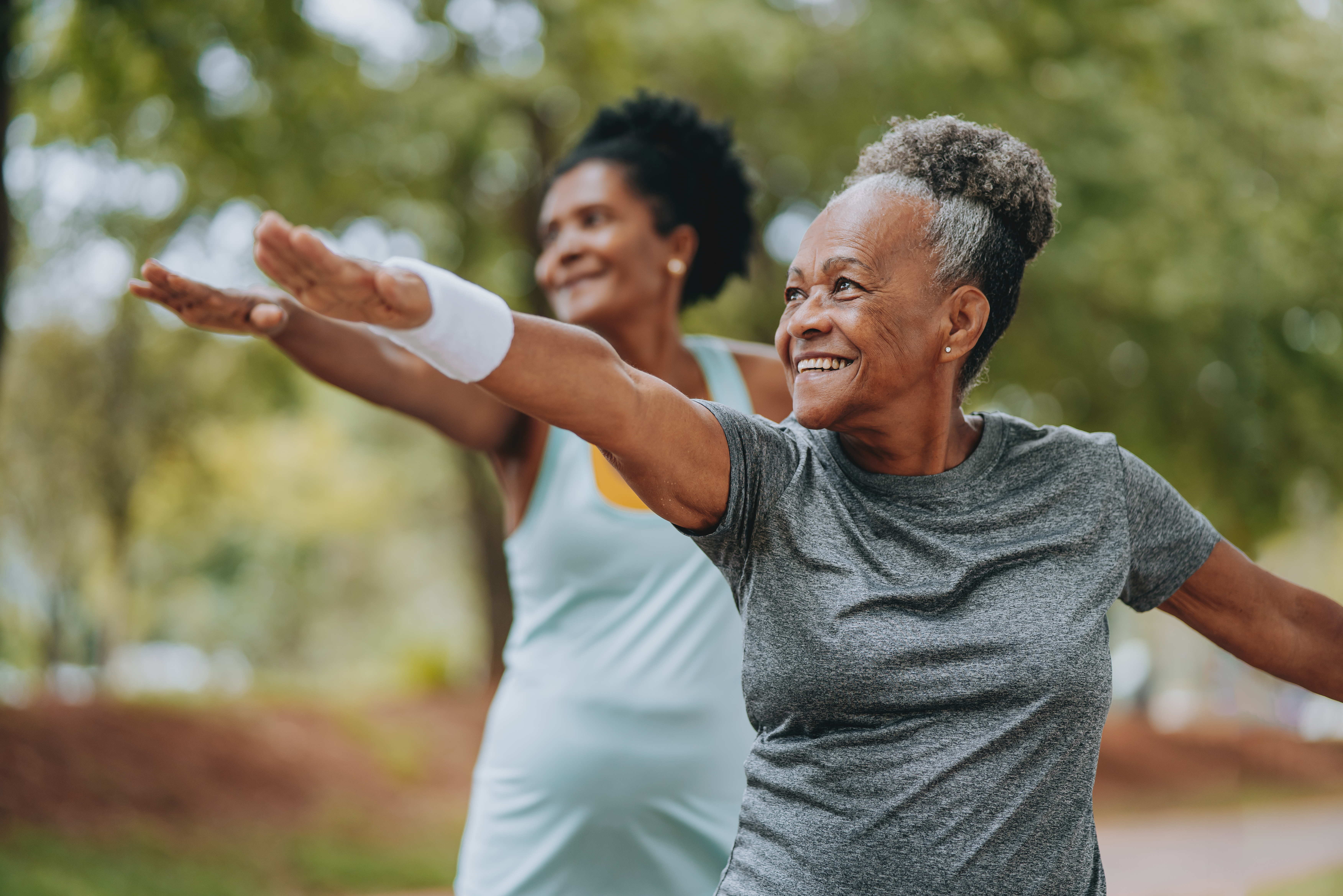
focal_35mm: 85
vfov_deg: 16.1
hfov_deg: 23.9
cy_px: 448
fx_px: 3171
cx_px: 672
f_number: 2
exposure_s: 1/1000
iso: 320
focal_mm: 85
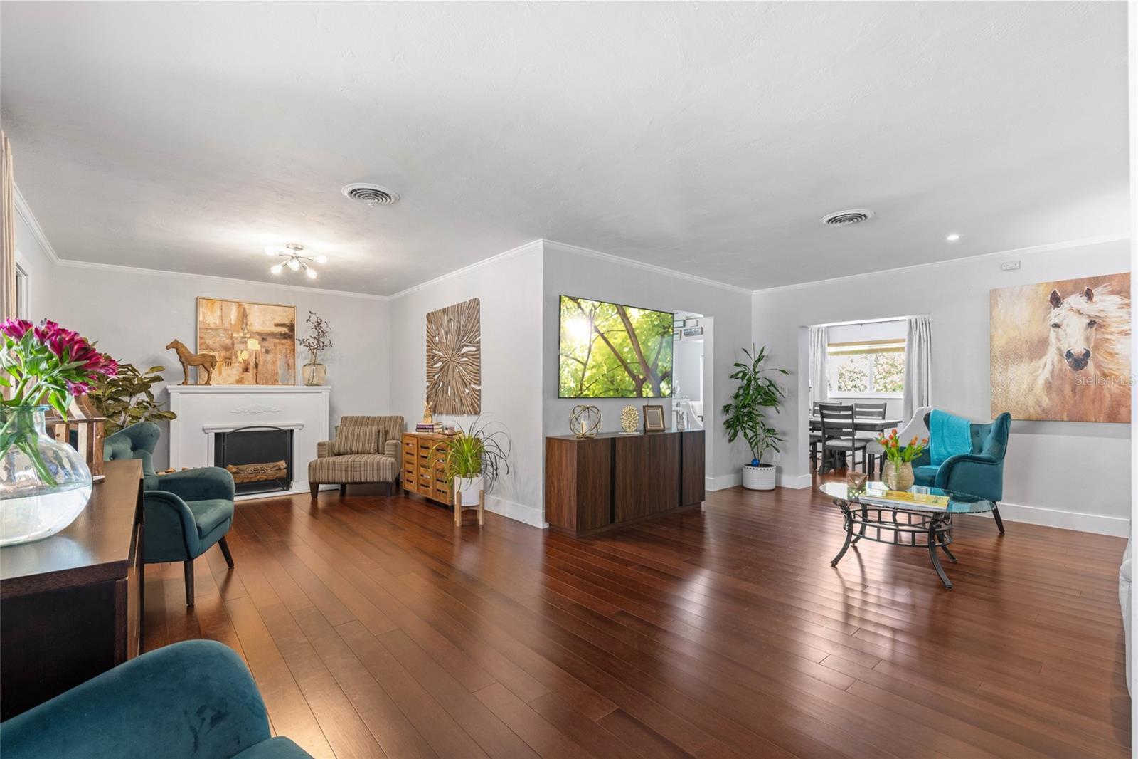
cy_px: 380
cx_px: 569
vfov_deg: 73.7
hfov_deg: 96.7
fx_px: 506
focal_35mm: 16
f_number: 9
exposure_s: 3.2
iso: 400
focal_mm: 16
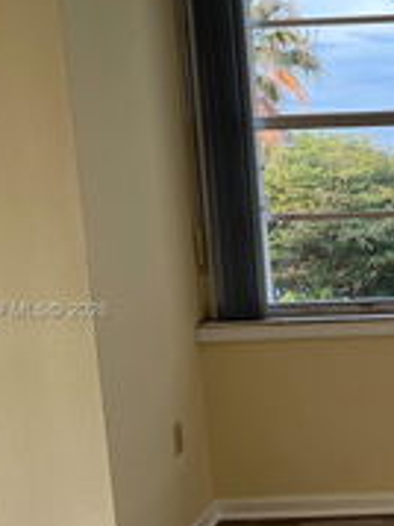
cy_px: 311
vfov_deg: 31.1
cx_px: 492
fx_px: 942
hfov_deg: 21.6
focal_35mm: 62
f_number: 1.5
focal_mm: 5.7
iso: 40
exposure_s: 1/260
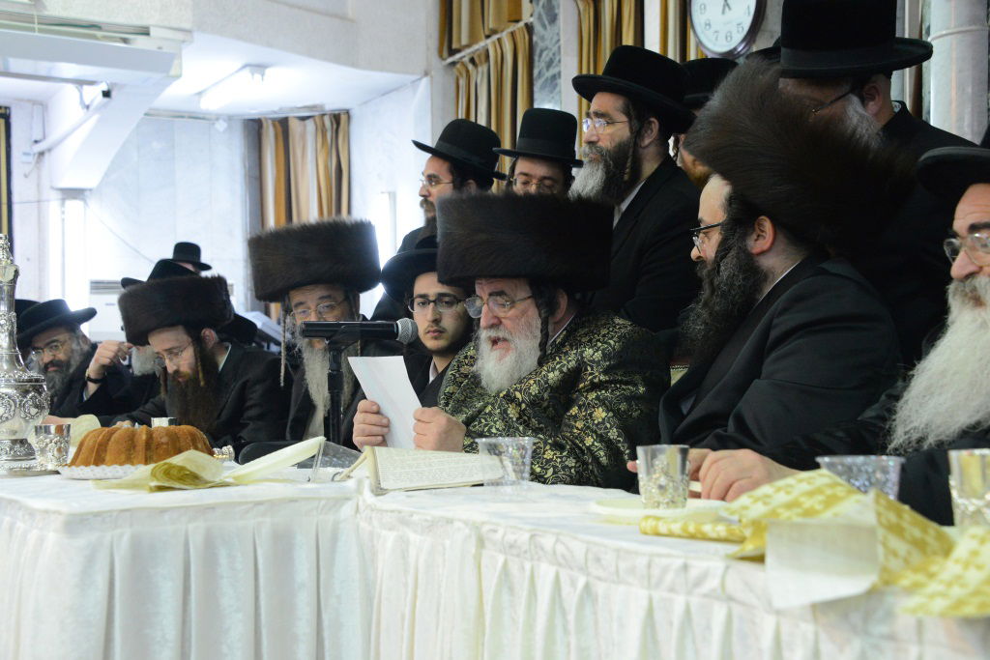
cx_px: 495
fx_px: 1540
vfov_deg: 24.2
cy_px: 330
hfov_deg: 35.6
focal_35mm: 56
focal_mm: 56
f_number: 5.6
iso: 5000
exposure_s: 1/100
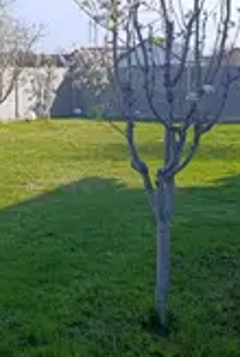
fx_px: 578
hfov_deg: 23.1
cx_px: 48
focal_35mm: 58
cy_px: 122
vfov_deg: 34.1
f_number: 1.6
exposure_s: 1/467
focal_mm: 6.14
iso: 50
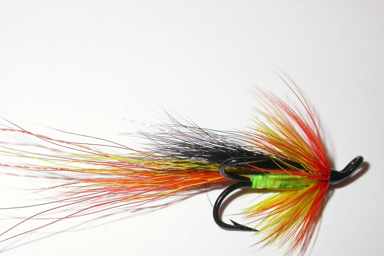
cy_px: 181
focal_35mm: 96
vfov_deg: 14.2
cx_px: 133
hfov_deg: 21.2
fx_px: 1024
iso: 100
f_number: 3.2
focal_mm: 14
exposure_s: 1/60.3
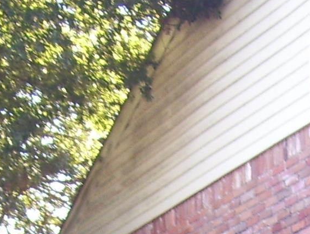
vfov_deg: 7.8
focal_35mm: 181
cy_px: 478
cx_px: 261
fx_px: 1623
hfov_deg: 10.9
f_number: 2.7
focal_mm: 6
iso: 80
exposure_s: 1/80
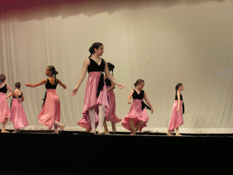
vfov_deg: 17.4
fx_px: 572
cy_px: 88
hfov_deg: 23.0
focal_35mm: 85
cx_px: 116
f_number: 3.2
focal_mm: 14.1
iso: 200
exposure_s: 1/80
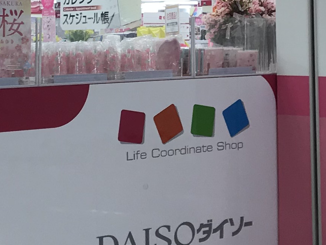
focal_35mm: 130
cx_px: 237
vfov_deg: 11.3
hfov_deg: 15.1
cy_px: 21
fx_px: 1224
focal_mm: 3.99
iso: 25
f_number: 1.8
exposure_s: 1/120
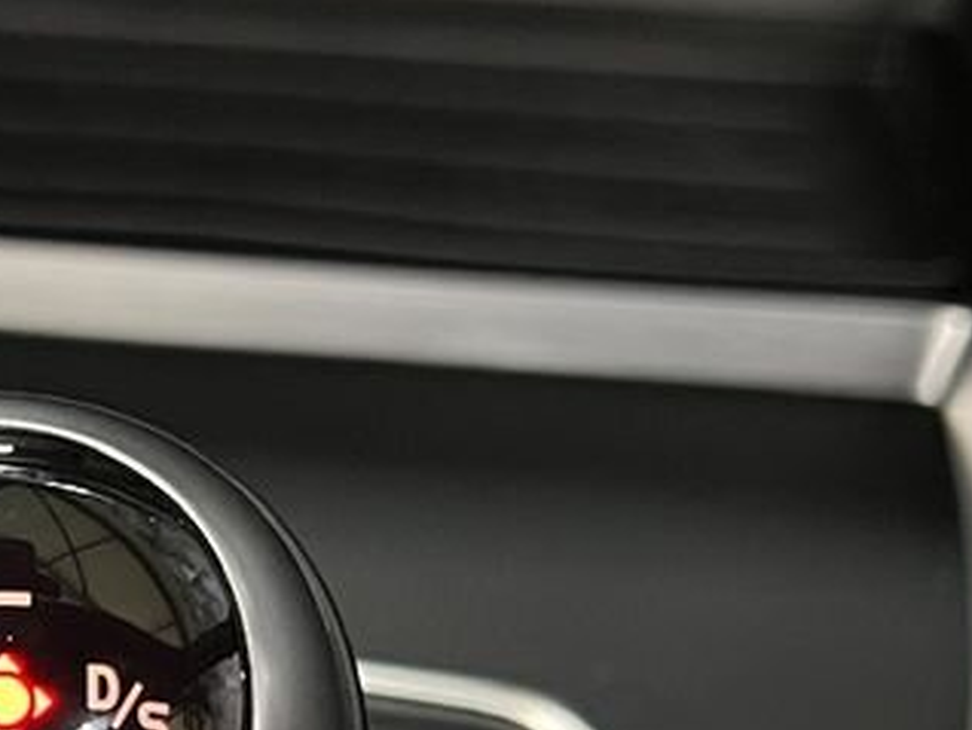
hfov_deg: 19.7
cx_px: 101
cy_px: 901
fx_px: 2754
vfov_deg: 14.6
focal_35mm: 98
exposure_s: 1/25
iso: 640
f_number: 1.5
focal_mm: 5.7
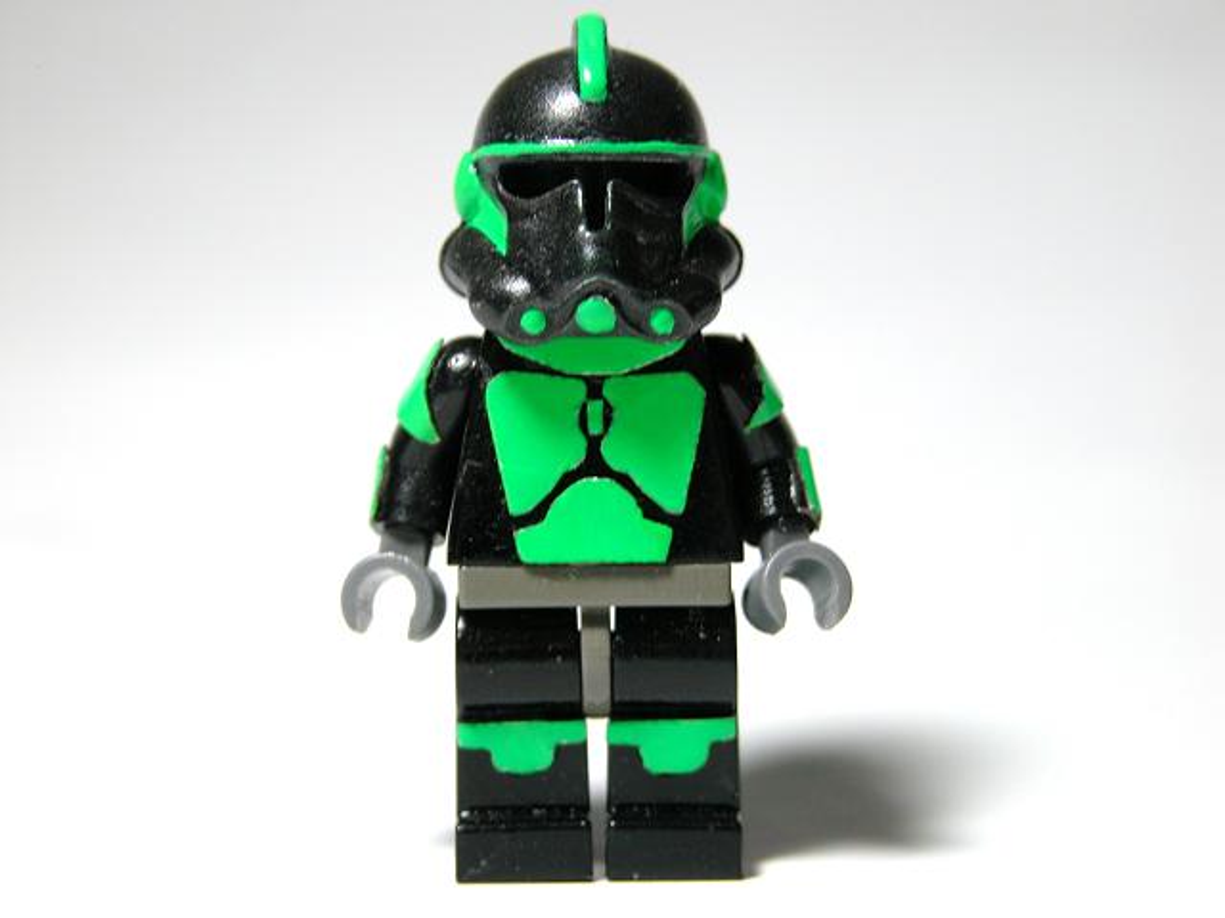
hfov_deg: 17.0
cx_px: 612
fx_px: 4105
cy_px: 459
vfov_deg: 12.8
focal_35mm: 116
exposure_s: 1/43.9
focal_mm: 29.5
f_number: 3.7
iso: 100
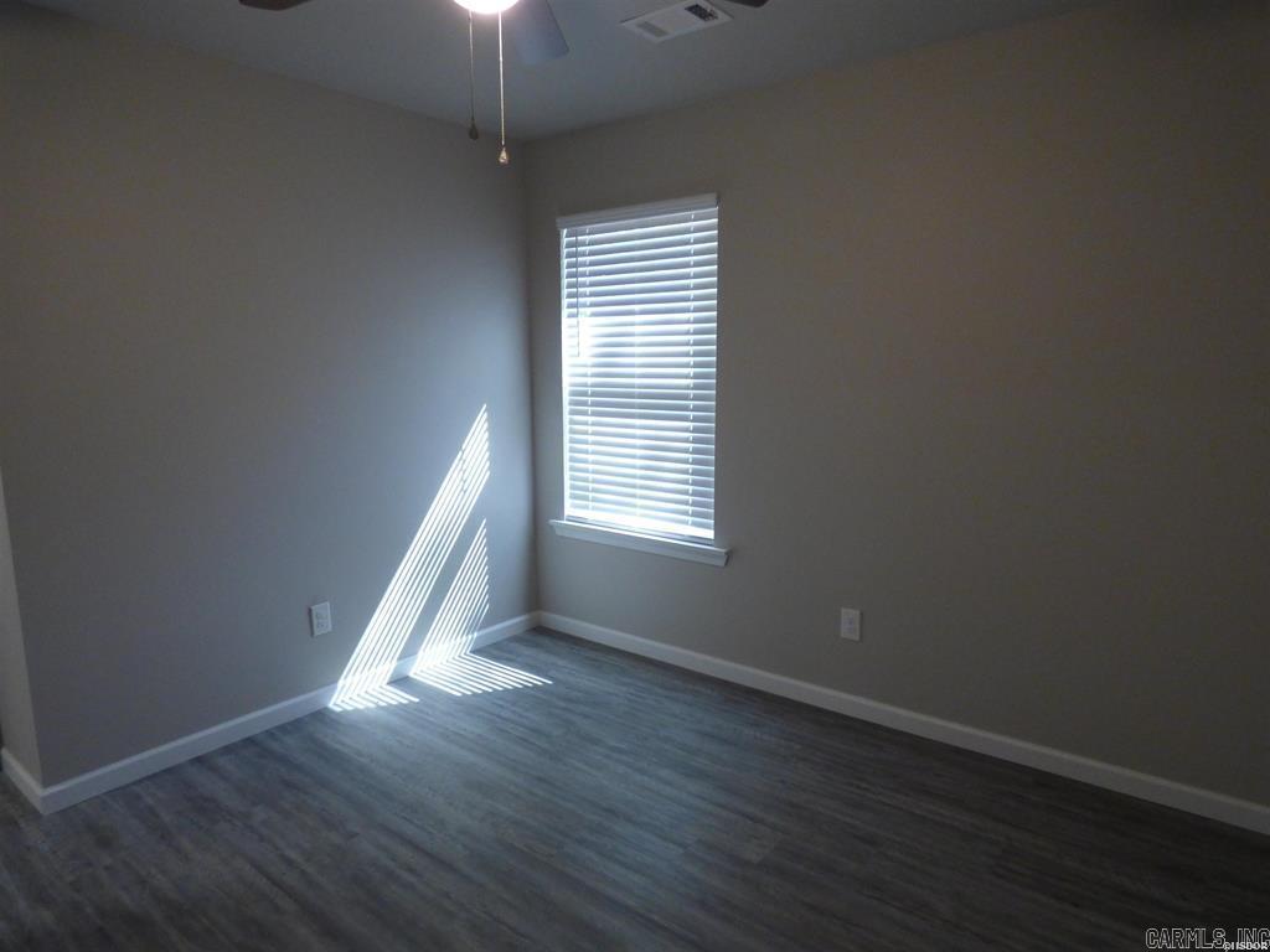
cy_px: 476
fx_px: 770
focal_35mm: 21
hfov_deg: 79.0
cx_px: 635
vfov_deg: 63.4
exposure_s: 1/40
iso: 400
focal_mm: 3.64
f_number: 2.8
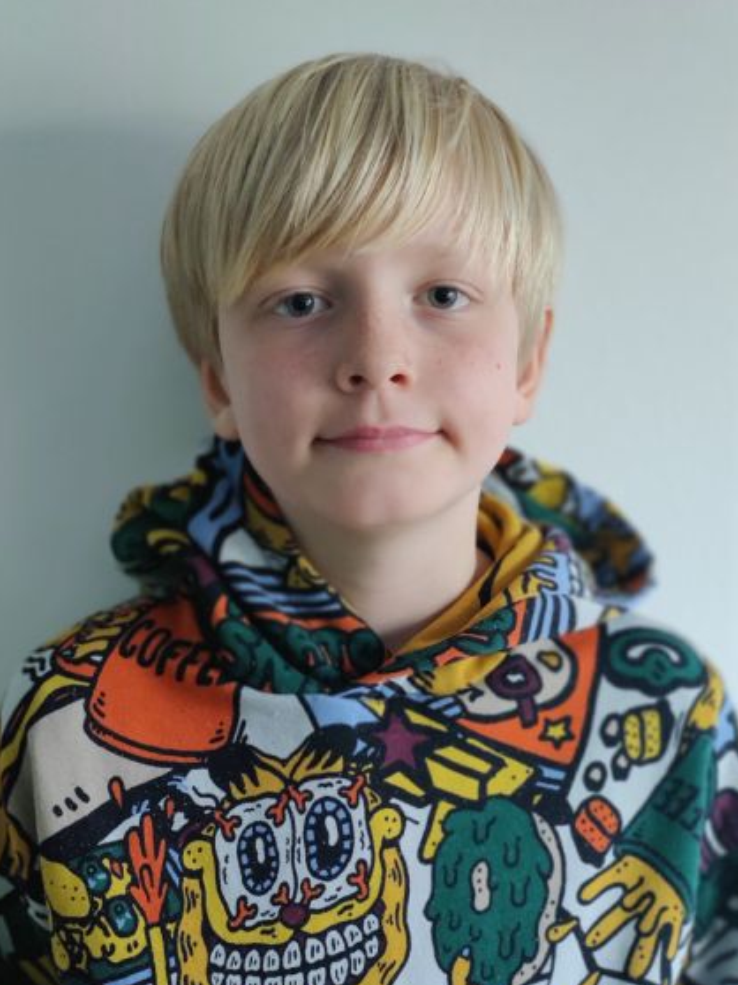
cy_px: 524
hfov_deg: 20.7
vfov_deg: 27.4
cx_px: 358
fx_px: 2020
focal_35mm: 71
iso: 2500
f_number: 2.2
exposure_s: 1/50
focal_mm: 6.26
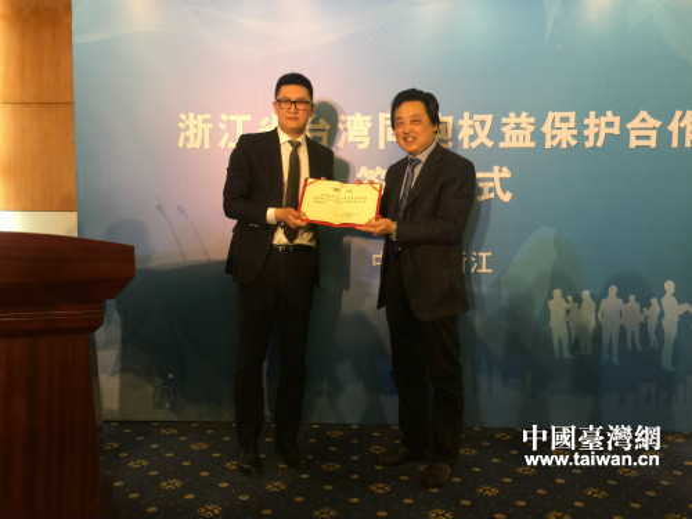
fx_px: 580
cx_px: 346
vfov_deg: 48.2
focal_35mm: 29
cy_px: 260
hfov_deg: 61.7
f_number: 2.2
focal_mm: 4.15
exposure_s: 1/17
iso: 50
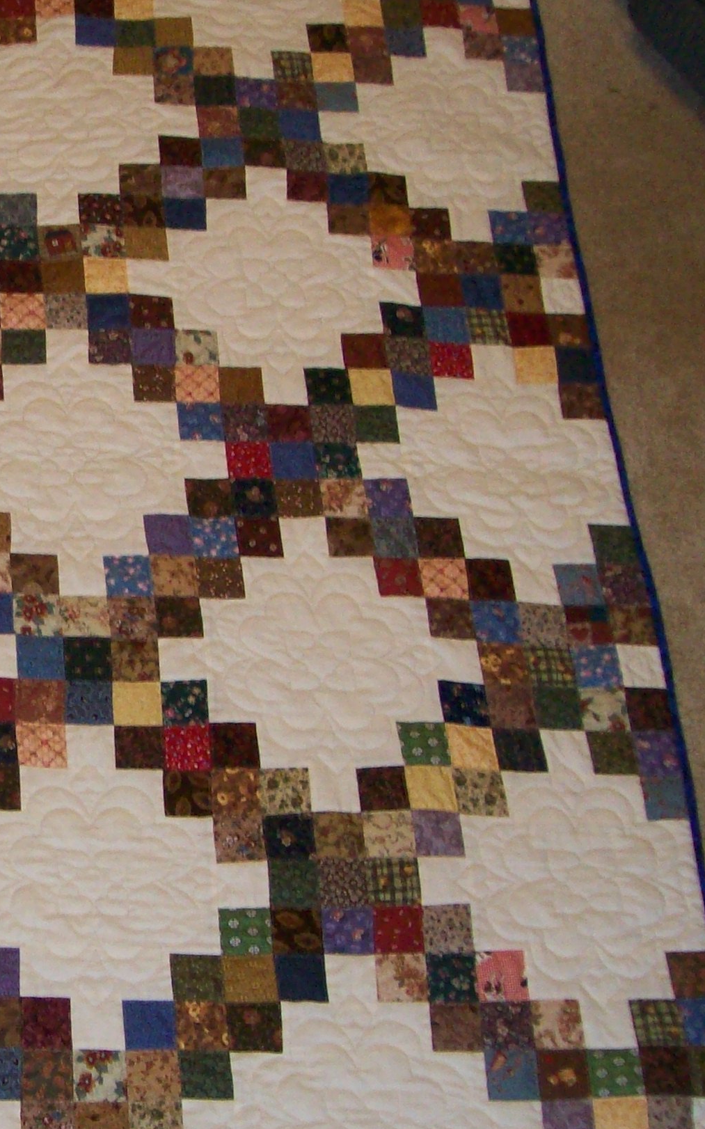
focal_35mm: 67
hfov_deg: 18.3
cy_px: 587
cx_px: -170
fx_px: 2061
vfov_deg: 30.6
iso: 200
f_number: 2.7
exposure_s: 1/64
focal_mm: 6
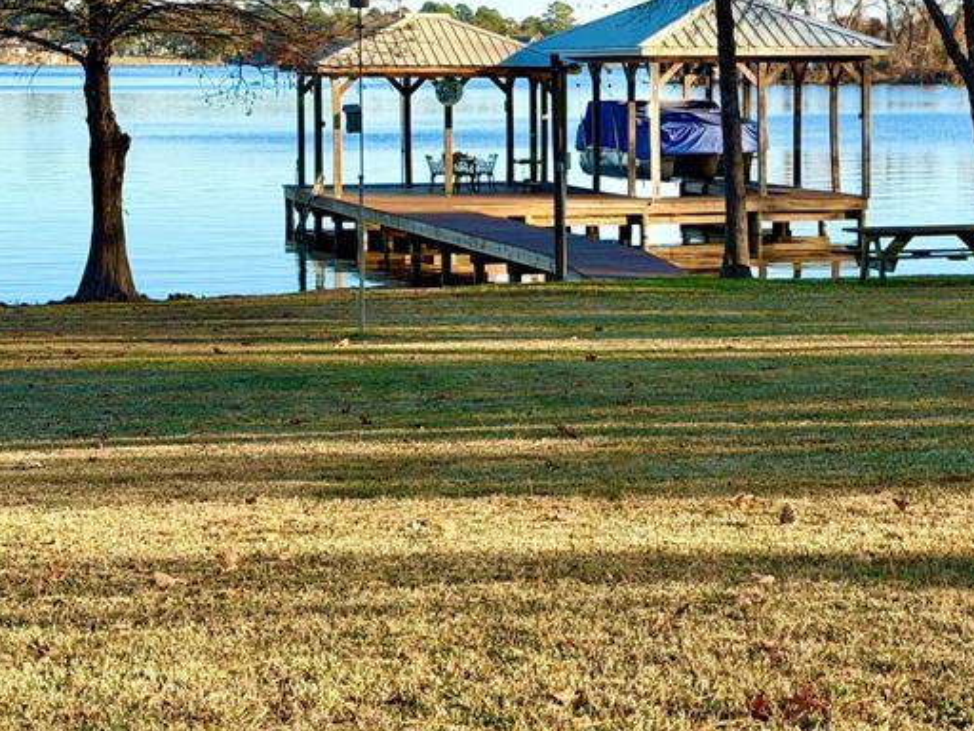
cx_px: 757
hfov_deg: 20.2
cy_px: 213
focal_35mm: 96
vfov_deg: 15.4
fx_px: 2701
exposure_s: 1/3096
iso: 80
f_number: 1.78
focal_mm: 6.76
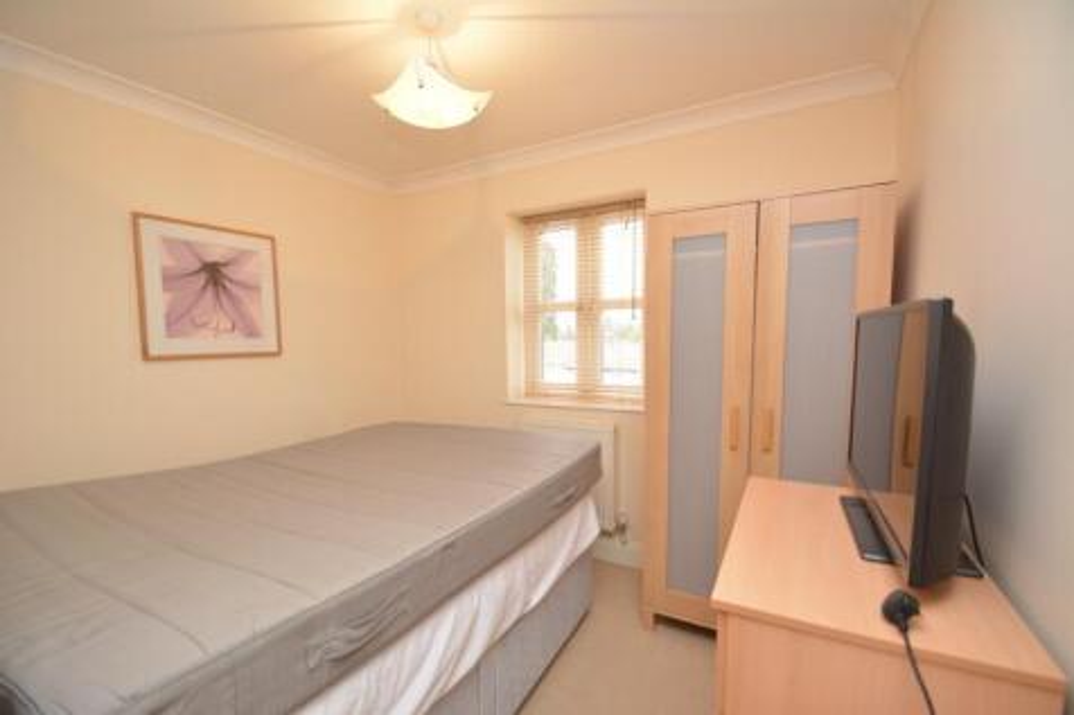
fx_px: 447
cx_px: 537
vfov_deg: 77.3
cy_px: 358
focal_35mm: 15
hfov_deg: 100.4
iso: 560
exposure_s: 1/60
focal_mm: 10
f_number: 4
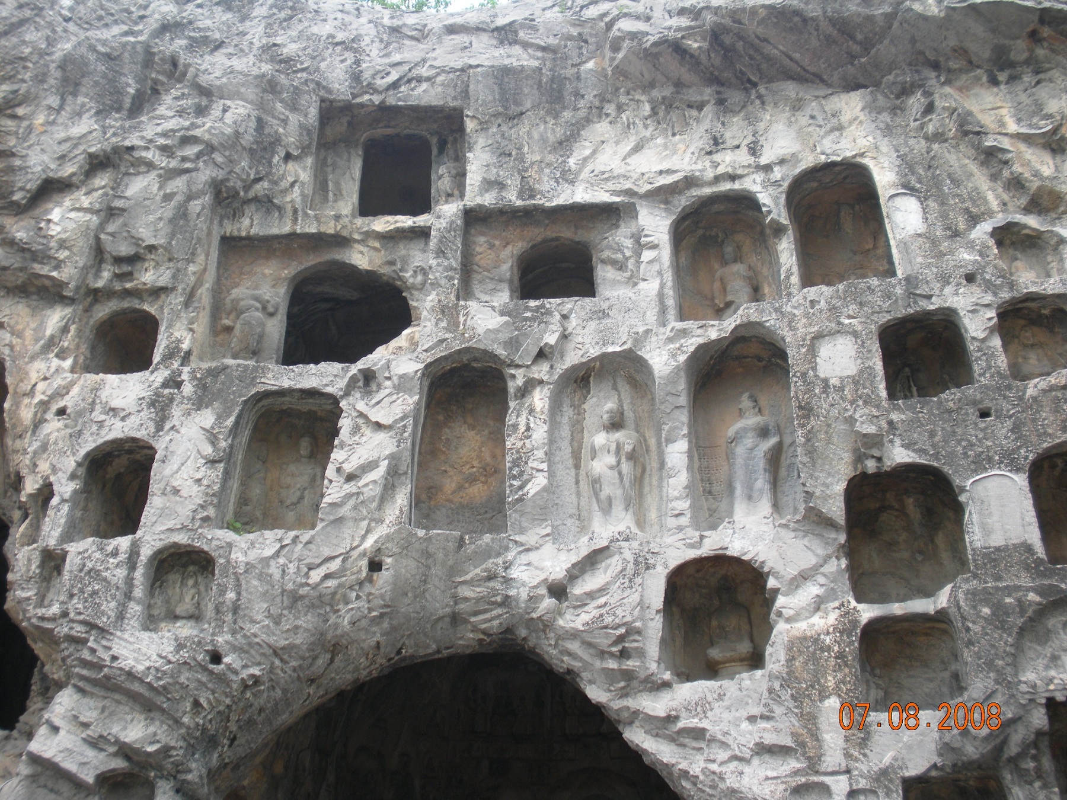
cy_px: 400
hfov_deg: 51.4
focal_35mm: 36
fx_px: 1110
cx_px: 534
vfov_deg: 39.7
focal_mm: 6.3
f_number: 3.5
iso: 64
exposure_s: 1/217
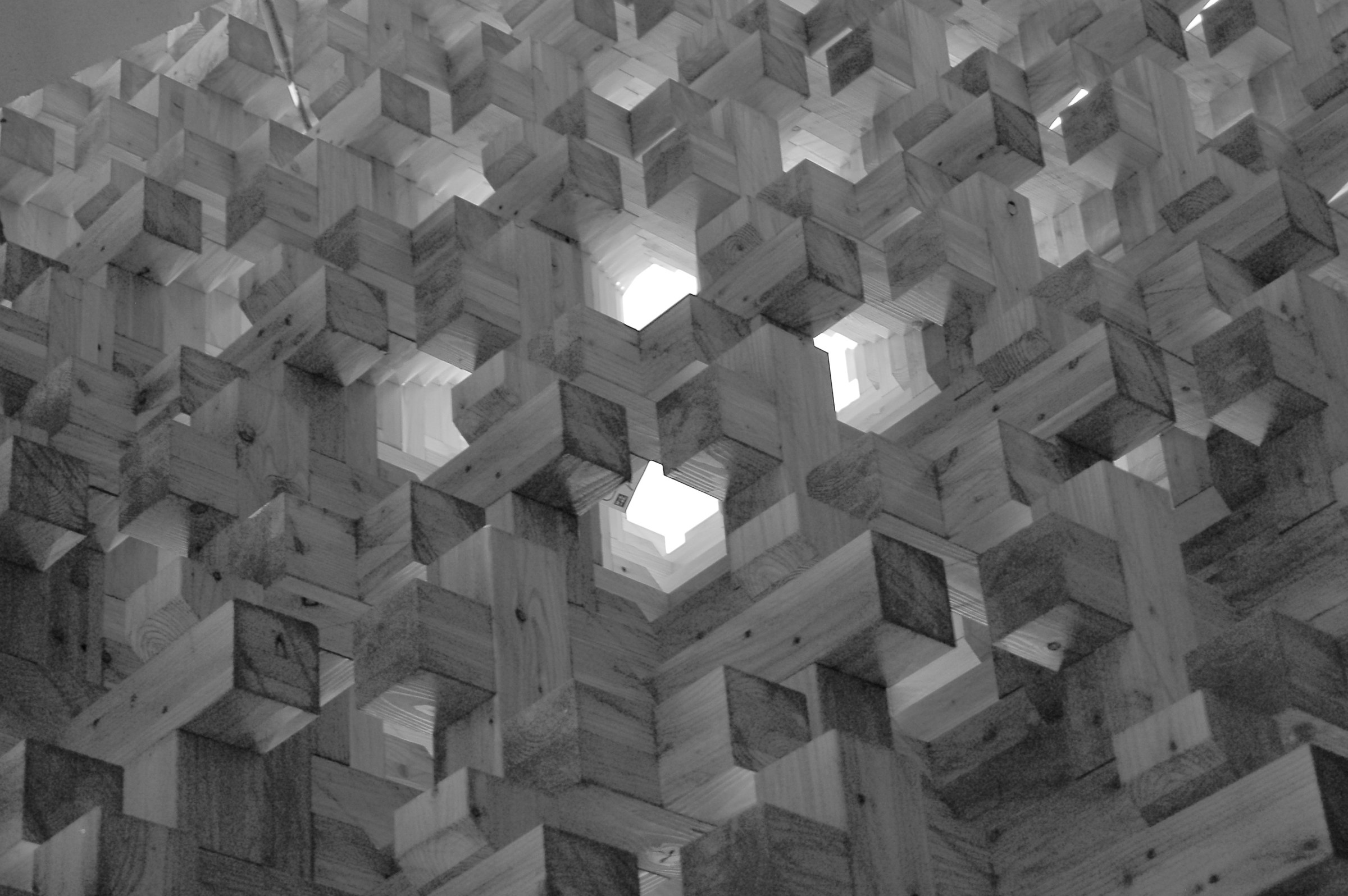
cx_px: 674
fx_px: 3087
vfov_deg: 16.5
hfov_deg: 24.6
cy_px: 448
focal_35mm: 82
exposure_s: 1/80
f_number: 5.6
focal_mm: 55
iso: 400
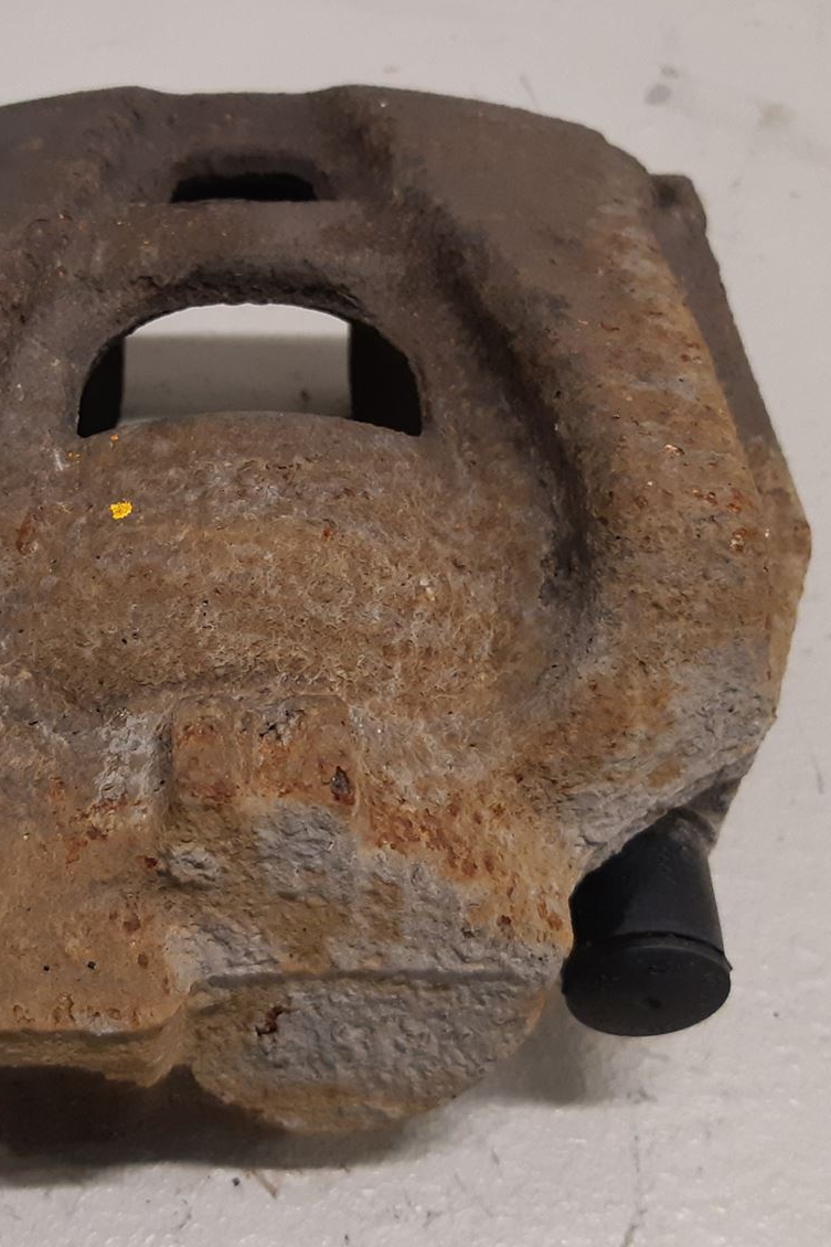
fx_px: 1697
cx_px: 180
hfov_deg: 27.0
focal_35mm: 49
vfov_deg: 40.3
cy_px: 541
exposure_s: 1/50
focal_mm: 3.93
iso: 250
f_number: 1.7
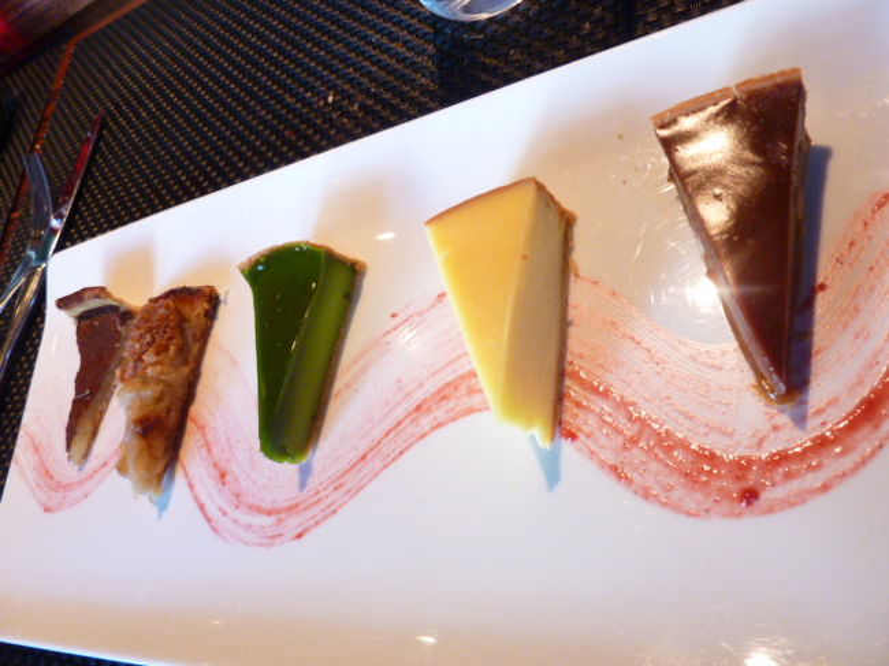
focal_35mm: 25
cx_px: 444
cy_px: 333
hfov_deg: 69.4
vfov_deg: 54.8
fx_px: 642
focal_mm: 4.1
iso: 400
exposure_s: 1/25
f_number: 3.3
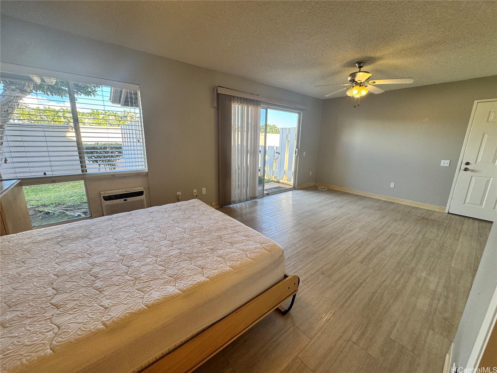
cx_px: 248
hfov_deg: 102.1
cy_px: 186
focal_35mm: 14
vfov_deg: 85.7
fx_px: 201
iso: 80
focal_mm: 2.22
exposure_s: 1/120
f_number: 2.2
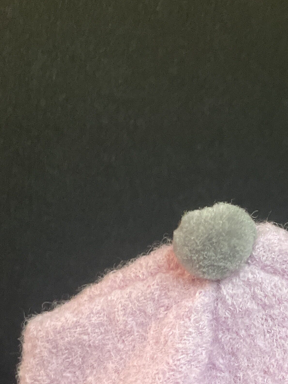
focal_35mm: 66
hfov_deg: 21.7
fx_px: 732
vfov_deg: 27.5
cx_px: 261
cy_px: 393
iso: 320
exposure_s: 1/50
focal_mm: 4.2
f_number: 1.6
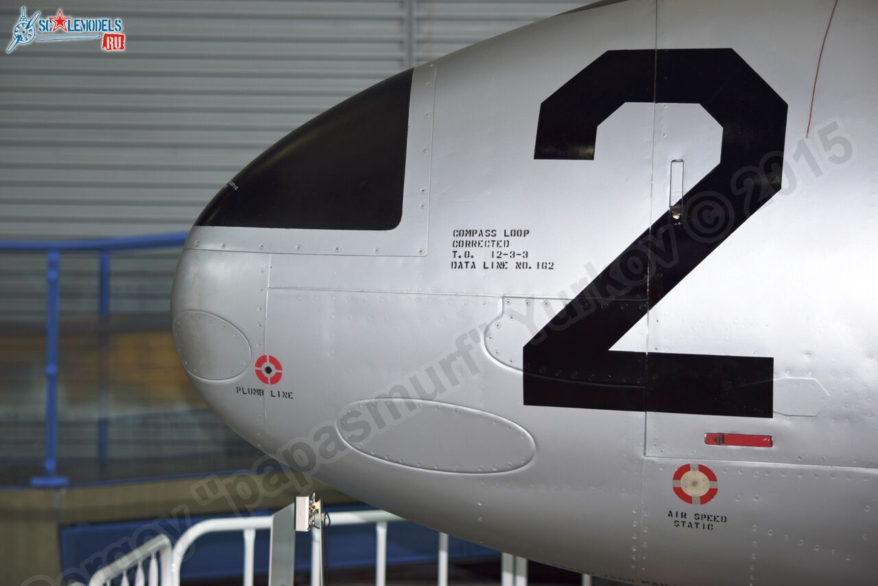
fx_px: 2635
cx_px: 439
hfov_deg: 18.9
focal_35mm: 108
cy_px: 293
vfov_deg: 12.7
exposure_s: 1/60
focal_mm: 72
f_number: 4.5
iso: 400
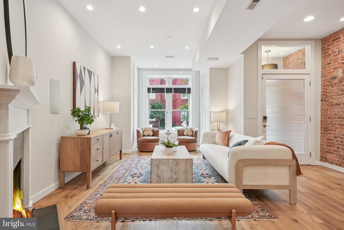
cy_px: 115
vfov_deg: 67.5
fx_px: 172
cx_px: 172
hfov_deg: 90.0
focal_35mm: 18
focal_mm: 18
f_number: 7.1
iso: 640
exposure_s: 1/30
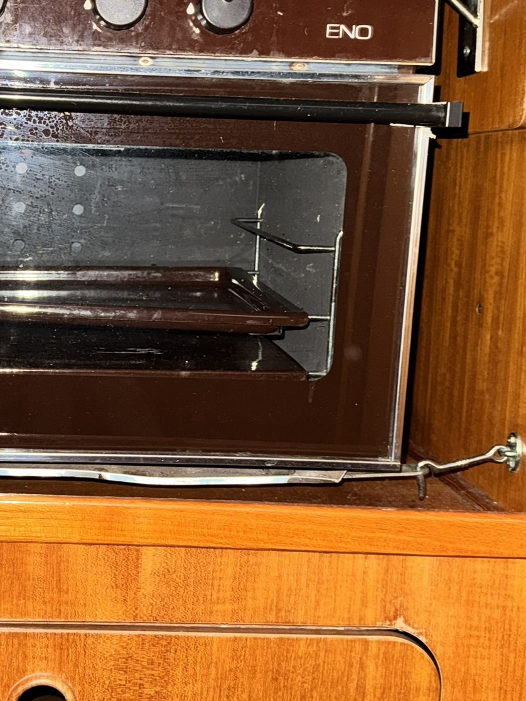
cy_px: 286
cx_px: 76
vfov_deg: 42.8
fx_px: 891
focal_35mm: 44
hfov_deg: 31.7
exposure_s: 1/4
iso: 80
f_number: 1.78
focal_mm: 6.76
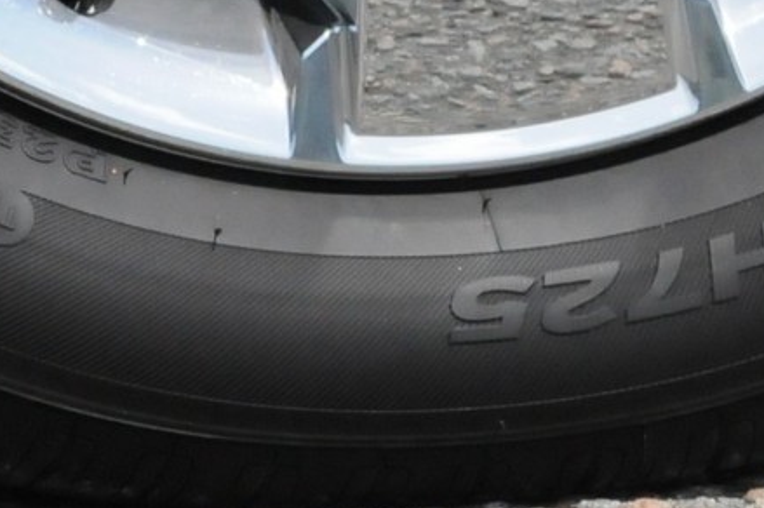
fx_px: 15392
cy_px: -737
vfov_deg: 1.9
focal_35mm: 726
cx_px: 480
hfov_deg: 2.8
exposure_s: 1/8000
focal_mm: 85
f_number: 7.1
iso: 1600
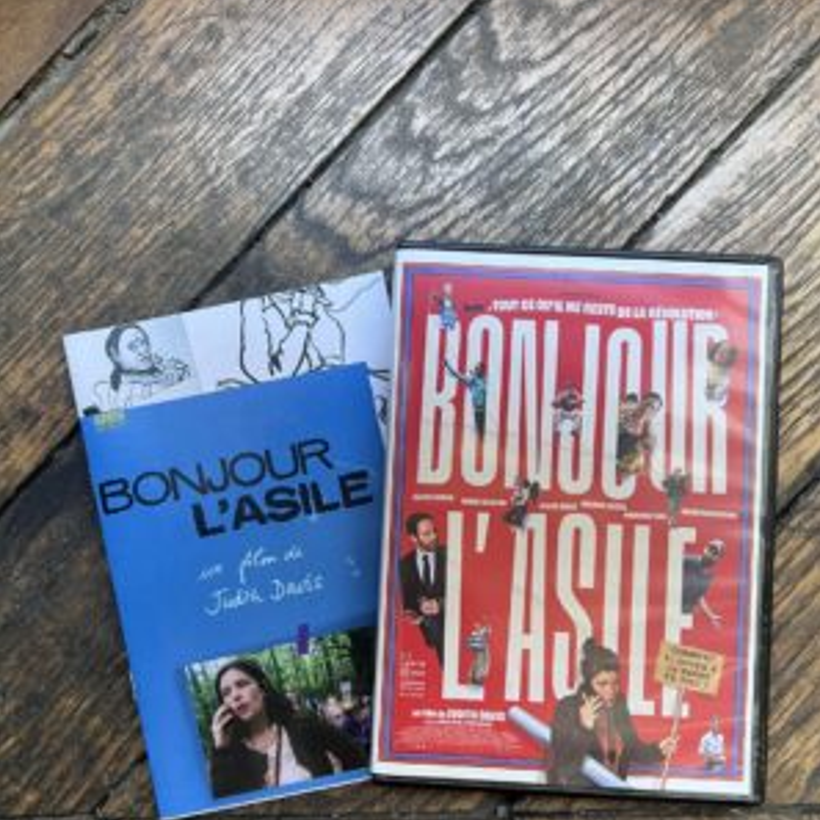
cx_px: 411
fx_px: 831
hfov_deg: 52.5
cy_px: 516
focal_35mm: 31
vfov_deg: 51.9
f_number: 1.5
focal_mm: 5.7
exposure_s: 1/99
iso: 125
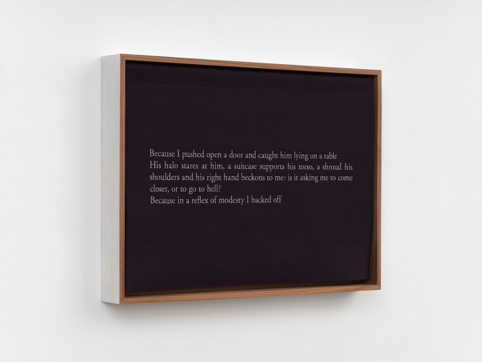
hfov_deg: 22.5
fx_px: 1211
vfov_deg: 17.0
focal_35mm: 87
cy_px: 181
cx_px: 241
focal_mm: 110
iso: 100
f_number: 13
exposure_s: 1/100
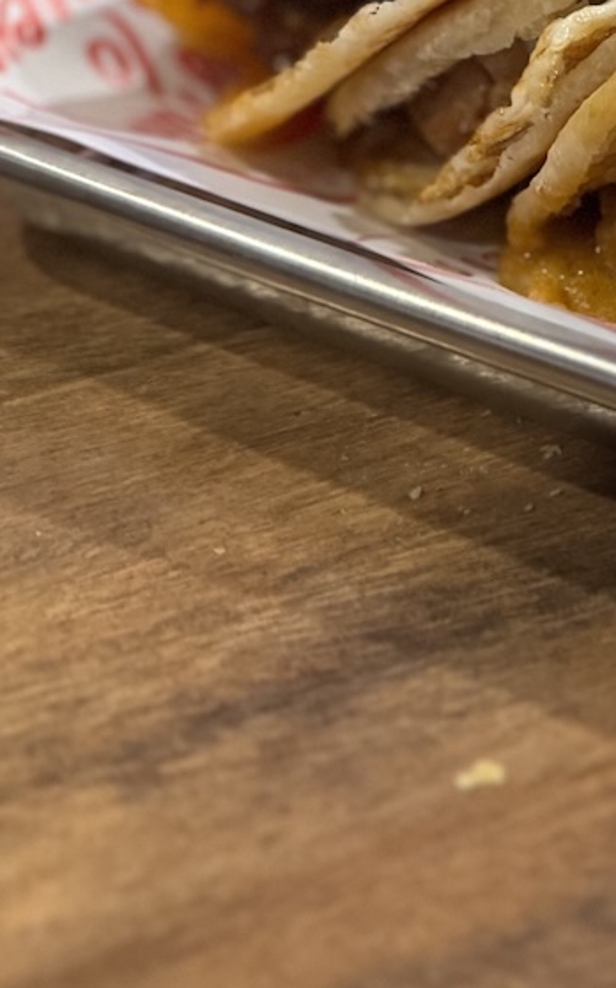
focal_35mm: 73
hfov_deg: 15.4
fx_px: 1964
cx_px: 1099
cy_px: 182
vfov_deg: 27.6
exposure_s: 1/60
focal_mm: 6.76
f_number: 1.78
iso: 640
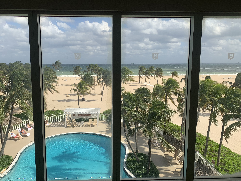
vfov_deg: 46.8
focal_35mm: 30
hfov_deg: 59.9
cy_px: 93
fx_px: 209
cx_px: 111
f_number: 1.8
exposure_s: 1/1266
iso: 25
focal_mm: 4.25
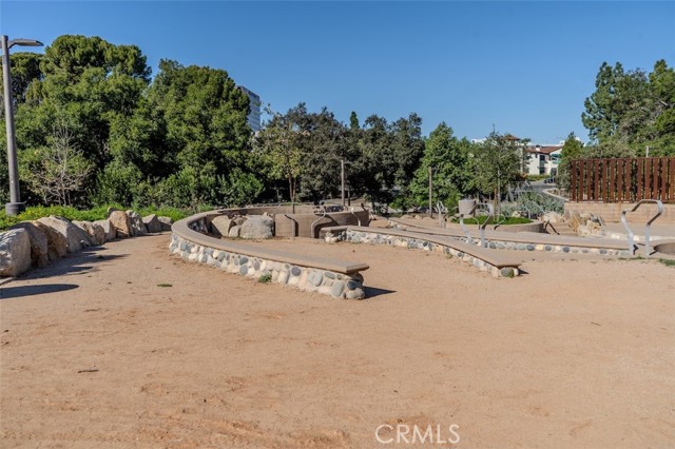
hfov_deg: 63.7
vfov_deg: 44.9
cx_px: 338
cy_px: 224
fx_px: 543
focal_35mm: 29
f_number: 8
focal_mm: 29
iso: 100
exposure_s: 1/5000
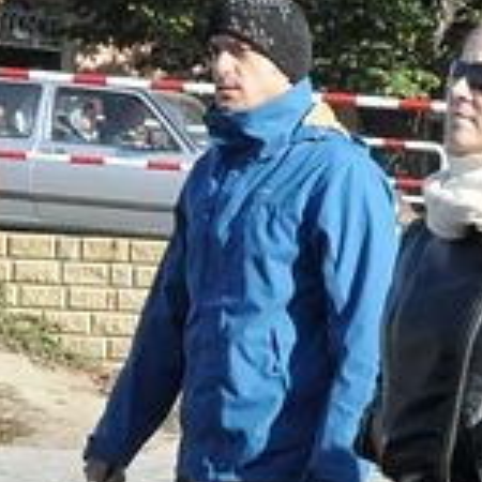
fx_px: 2505
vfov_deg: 10.9
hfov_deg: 10.0
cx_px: 1048
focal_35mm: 159
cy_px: 513
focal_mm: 22
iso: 1600
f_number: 11
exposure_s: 1/800
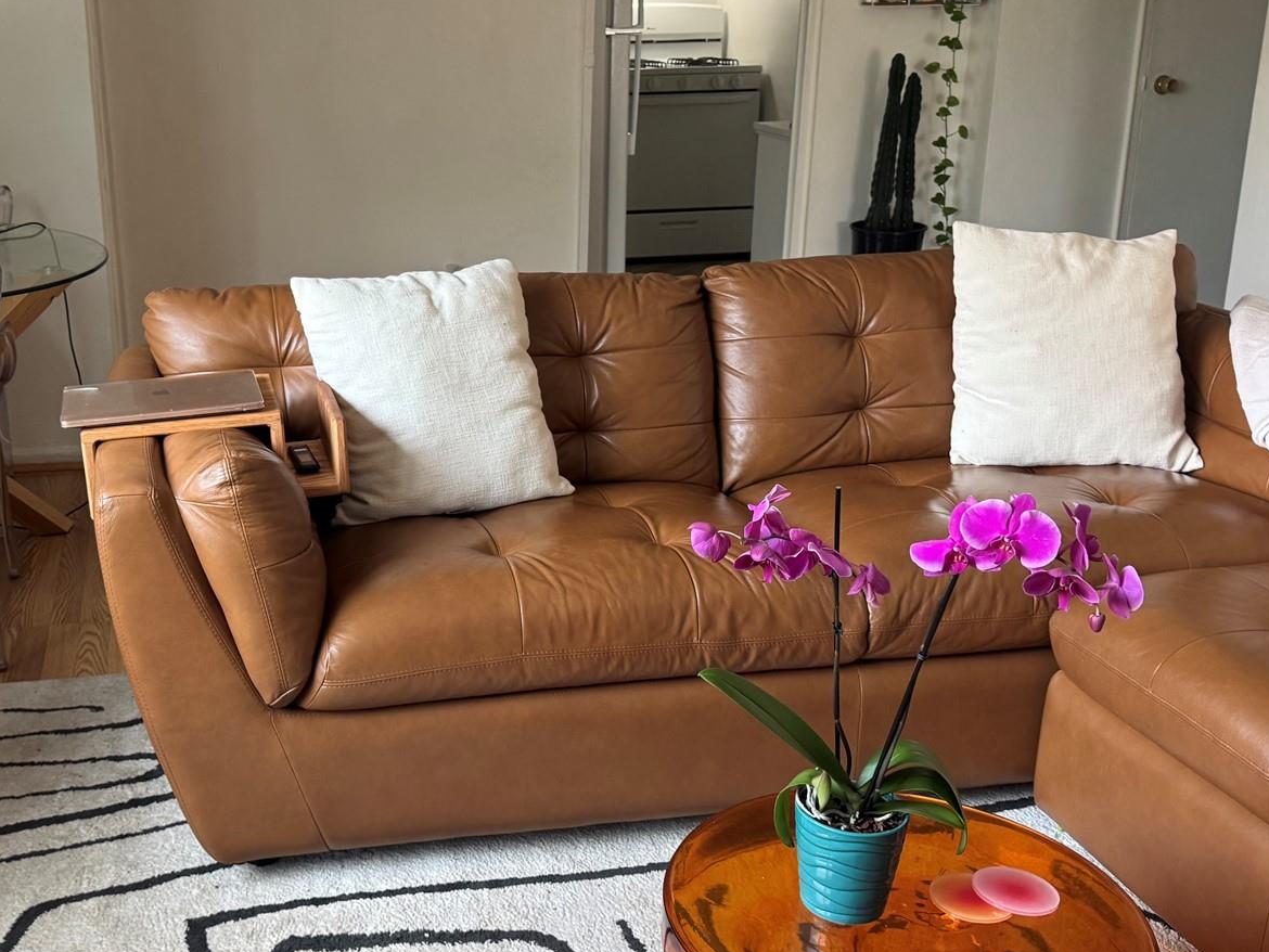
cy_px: 462
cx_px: 433
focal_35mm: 42
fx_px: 1540
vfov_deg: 34.4
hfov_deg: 44.2
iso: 200
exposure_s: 1/107
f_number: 1.78
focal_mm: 6.76
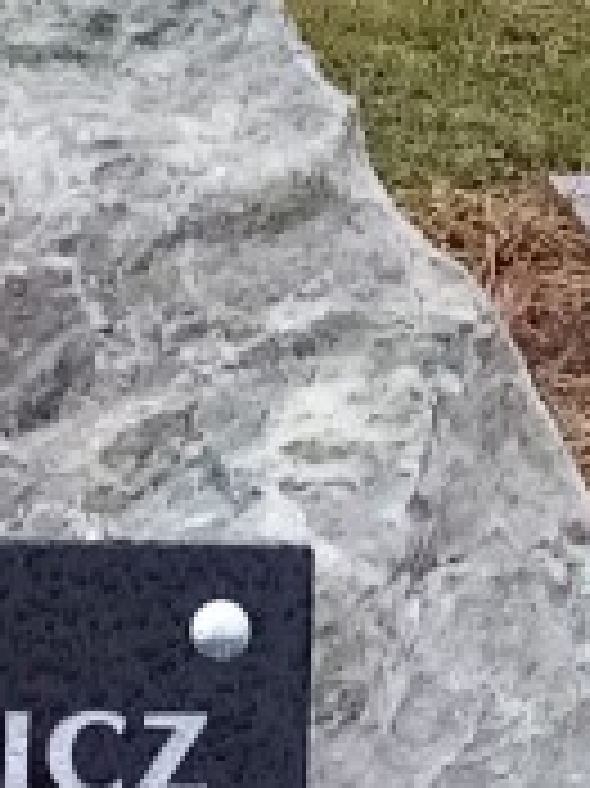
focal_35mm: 95
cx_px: -230
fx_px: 2162
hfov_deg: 14.7
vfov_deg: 18.4
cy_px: 1171
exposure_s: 1/100
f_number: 1.8
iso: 136
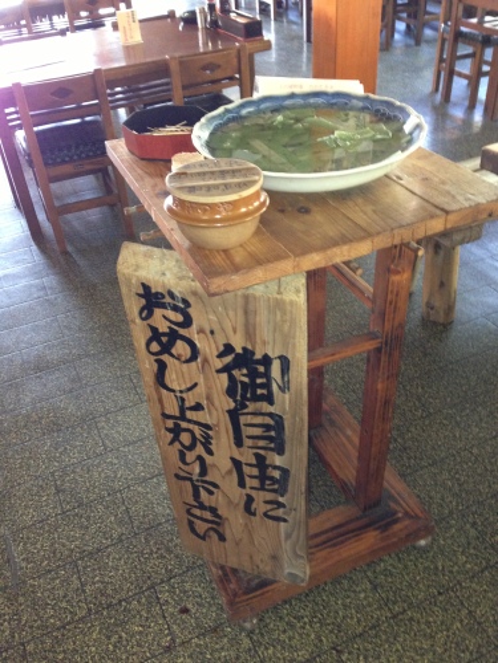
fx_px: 633
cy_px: 332
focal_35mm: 33
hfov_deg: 42.9
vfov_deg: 55.4
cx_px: 249
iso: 320
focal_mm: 4.13
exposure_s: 1/20
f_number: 2.4
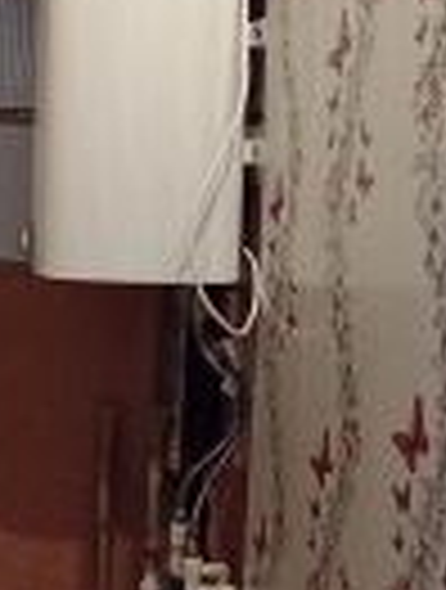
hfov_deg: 24.0
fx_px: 974
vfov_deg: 33.4
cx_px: -56
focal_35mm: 57
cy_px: 194
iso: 504
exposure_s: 1/33.3
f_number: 2.2
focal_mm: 1.65
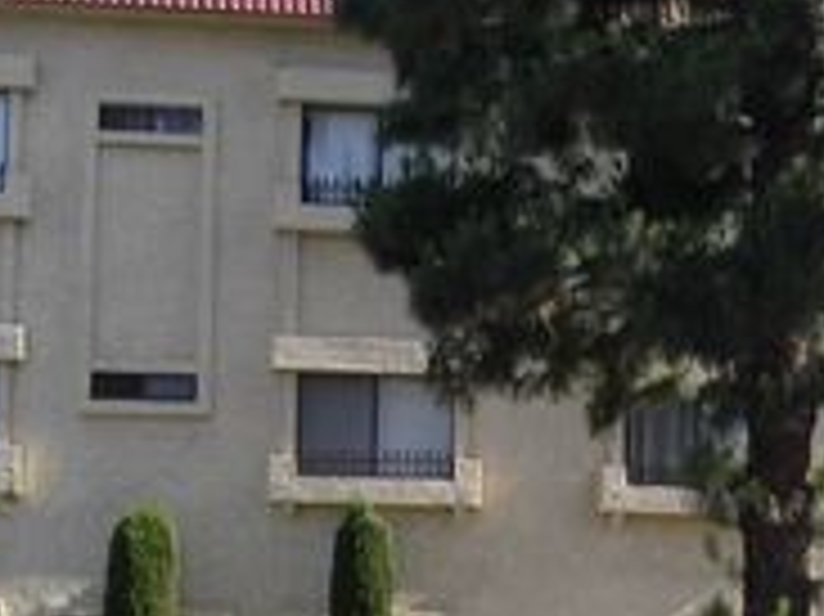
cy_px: 461
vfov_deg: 14.2
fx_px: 2474
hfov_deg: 18.8
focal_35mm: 104
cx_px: 563
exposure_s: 1/180
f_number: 6.7
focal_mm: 7.8
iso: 100
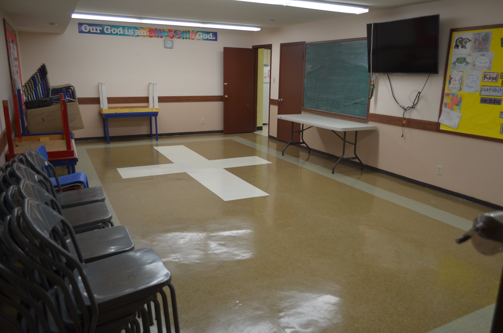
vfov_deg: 47.7
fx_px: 376
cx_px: 252
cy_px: 166
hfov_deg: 67.5
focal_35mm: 27
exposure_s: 1/60
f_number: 3.5
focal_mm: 18
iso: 400
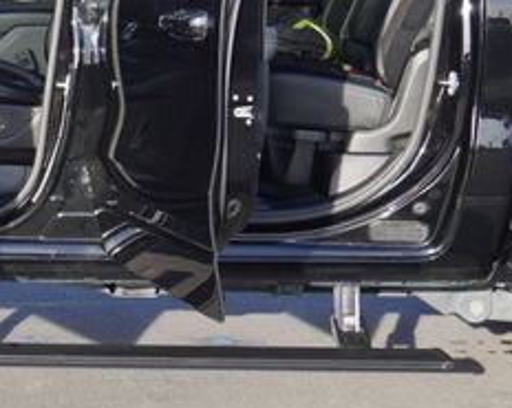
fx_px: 1650
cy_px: 117
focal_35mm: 109
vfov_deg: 14.1
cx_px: -110
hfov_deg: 16.8
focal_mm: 28
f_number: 6.3
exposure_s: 1/125
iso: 100
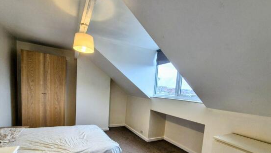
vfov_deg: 68.0
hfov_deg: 103.0
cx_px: 135
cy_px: 106
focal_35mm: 15
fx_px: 108
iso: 64
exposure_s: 1/50
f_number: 2.2
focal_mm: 2.2
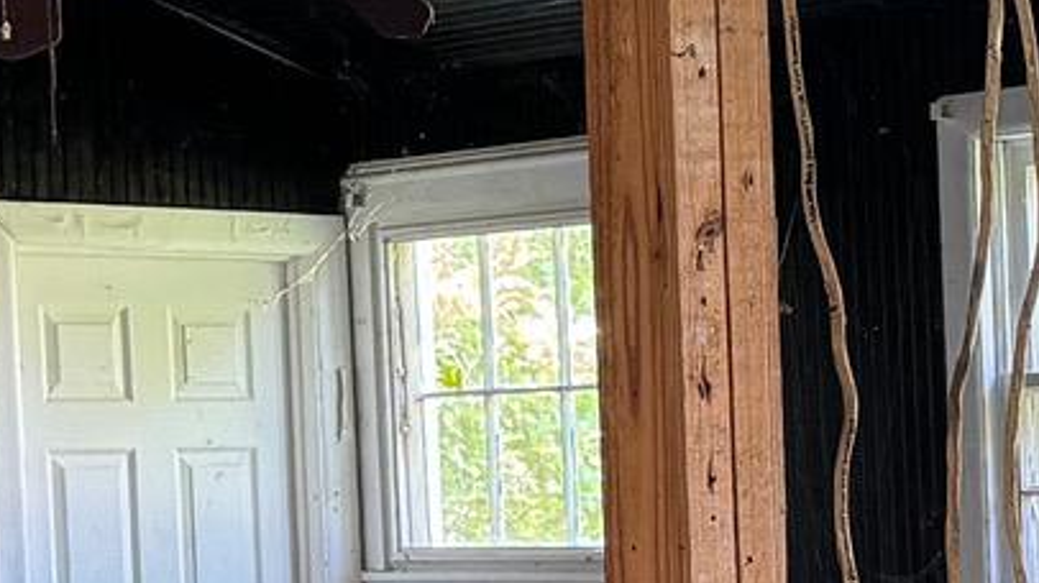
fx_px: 3635
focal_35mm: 132
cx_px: 862
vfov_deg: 9.1
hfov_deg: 16.1
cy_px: 632
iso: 320
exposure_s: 1/60
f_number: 1.78
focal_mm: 6.76
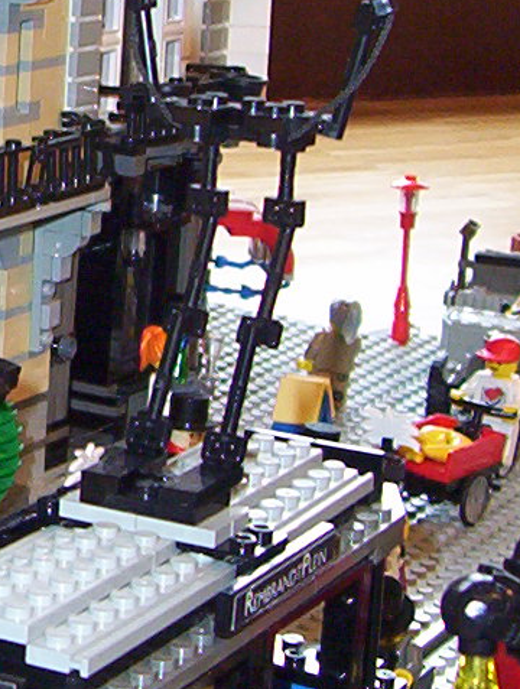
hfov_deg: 9.7
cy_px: 38
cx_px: -335
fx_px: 2933
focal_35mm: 147
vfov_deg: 13.3
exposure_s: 1/60
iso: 140
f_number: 2.73
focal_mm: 5.77
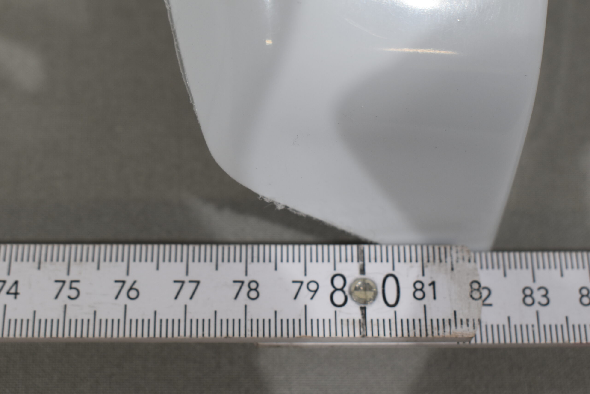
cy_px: 197
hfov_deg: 33.4
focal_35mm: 60
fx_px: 983
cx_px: 295
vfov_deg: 22.6
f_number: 7.1
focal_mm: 40
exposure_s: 1/60
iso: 400
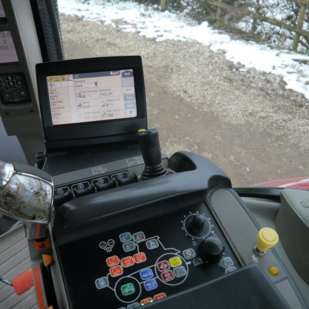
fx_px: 343
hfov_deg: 48.4
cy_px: 152
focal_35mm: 34
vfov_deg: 48.4
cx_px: 140
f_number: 3.5
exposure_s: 1/60
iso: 250
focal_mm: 14
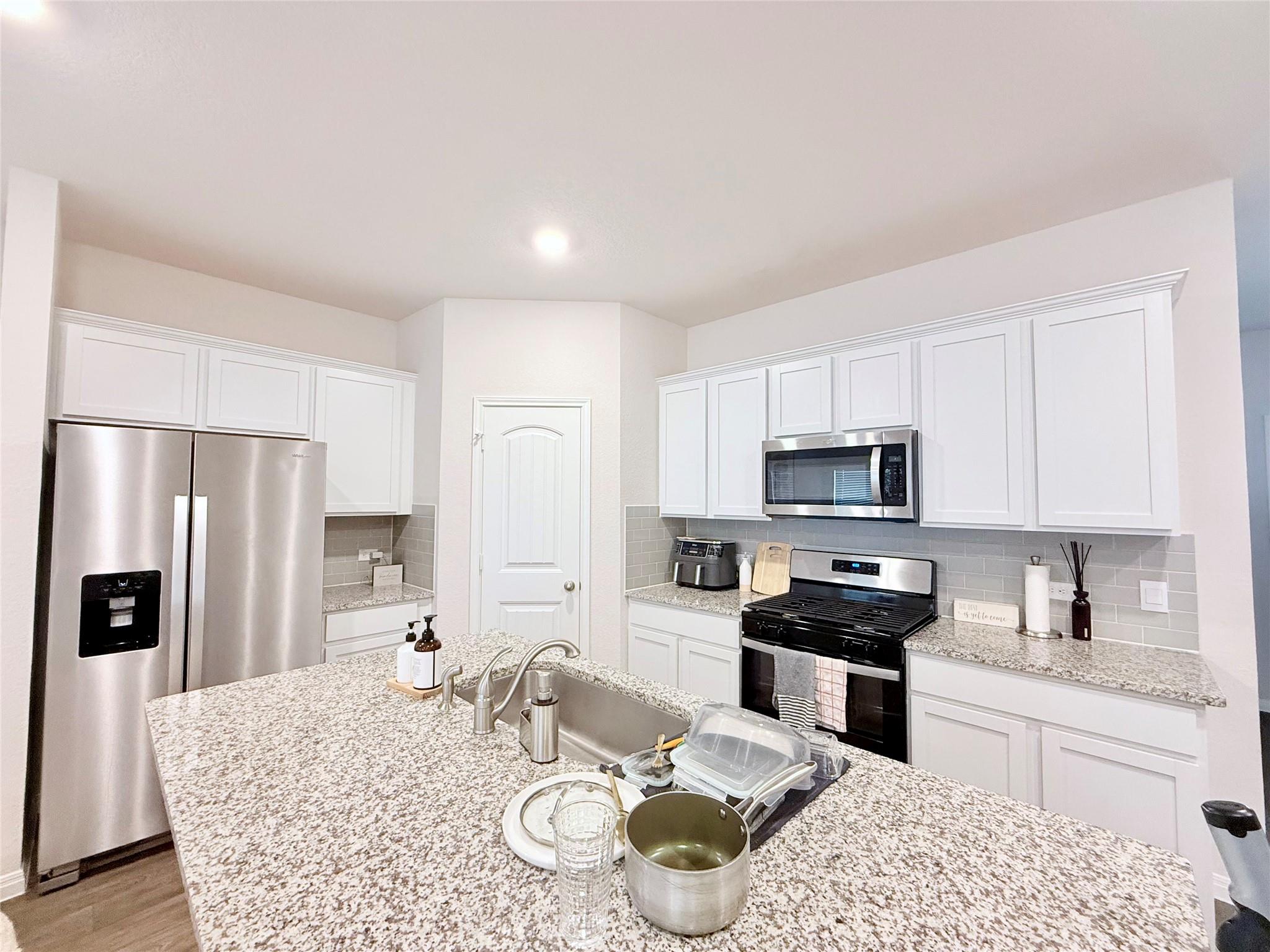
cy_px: 476
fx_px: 514
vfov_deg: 85.7
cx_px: 635
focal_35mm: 14
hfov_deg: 102.1
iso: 250
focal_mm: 2.22
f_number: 2.2
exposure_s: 1/60
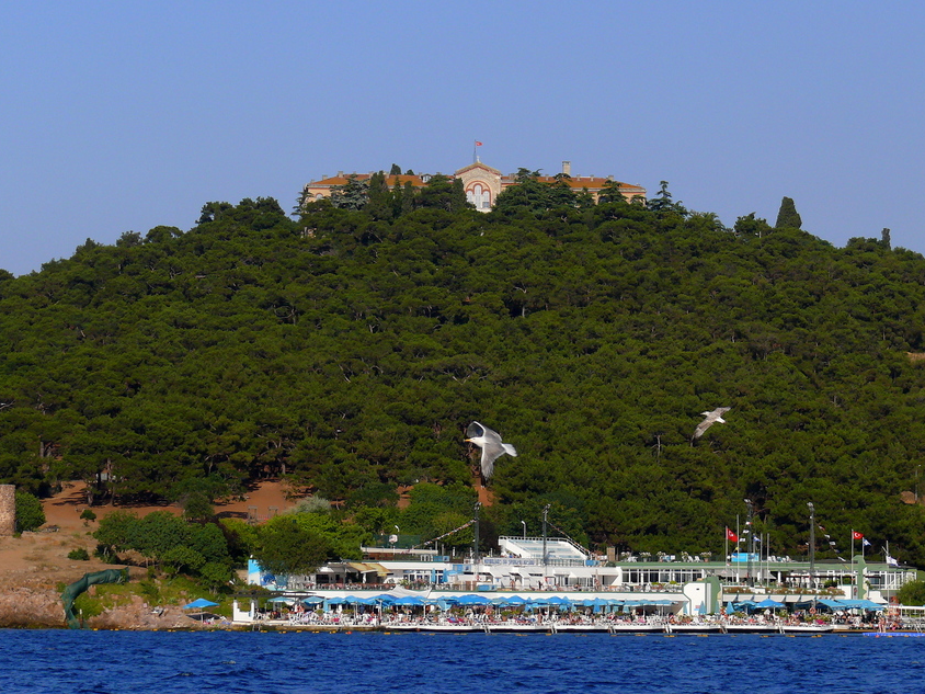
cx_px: 466
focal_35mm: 165
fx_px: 4409
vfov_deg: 9.0
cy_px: 356
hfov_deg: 12.0
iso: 100
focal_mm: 28.7
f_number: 4
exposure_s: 1/640
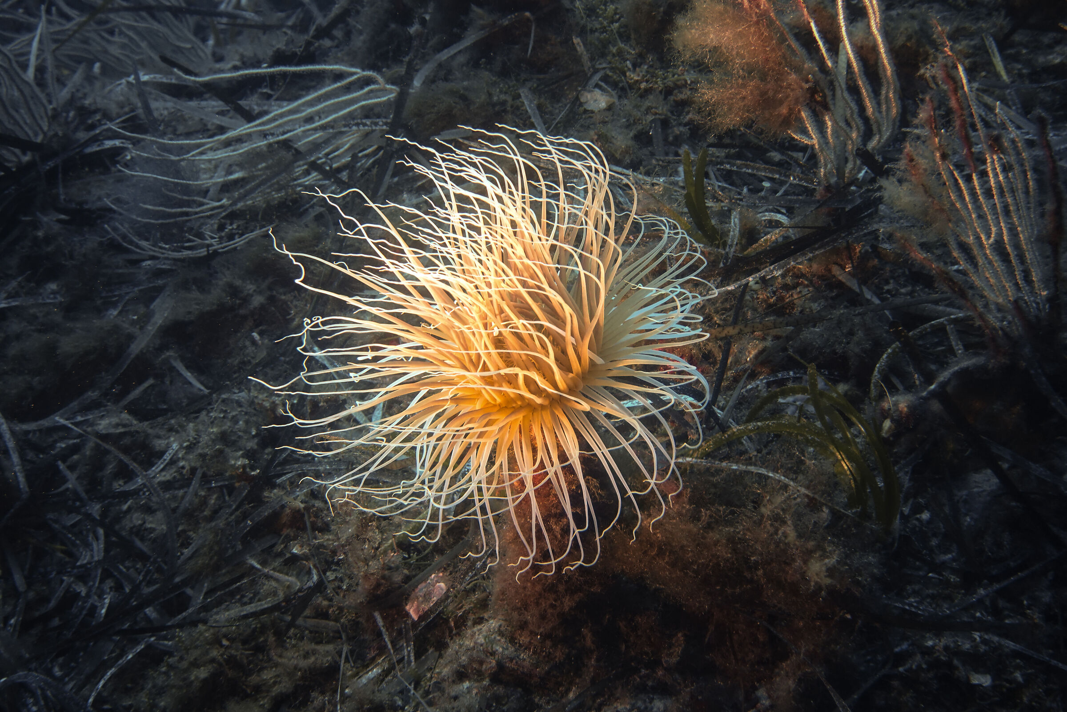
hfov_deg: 28.8
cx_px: 534
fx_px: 2075
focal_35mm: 70
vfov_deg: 19.5
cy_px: 356
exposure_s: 1/160
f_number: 4
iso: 400
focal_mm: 25.7
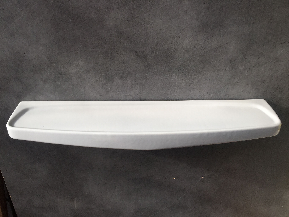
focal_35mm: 29
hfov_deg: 61.7
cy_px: 108
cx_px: 144
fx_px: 242
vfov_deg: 48.2
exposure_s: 1/235
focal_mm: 4.15
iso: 32
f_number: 2.2
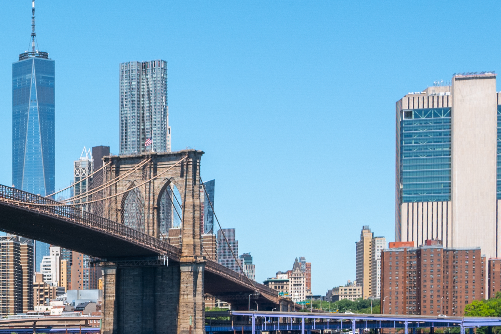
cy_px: 58
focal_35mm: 90
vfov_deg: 15.1
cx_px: -273
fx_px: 1252
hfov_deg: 19.4
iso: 100
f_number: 8
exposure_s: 1/250
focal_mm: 28
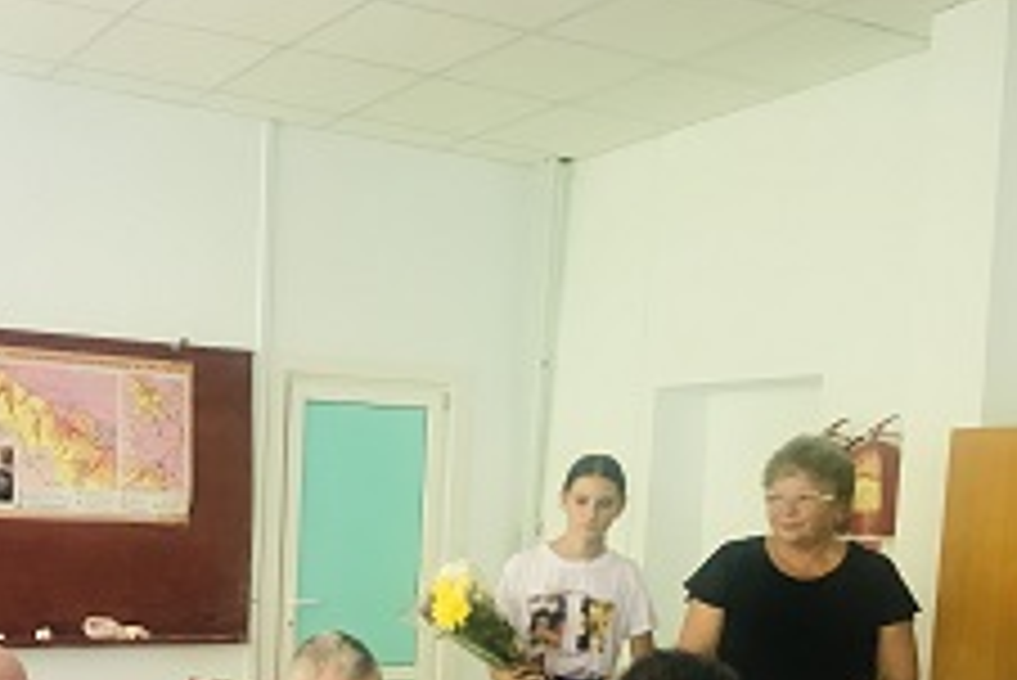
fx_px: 1470
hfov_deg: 37.2
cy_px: 660
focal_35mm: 52
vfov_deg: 24.9
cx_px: 243
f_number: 1.8
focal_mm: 3.99
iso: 40
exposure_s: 1/25
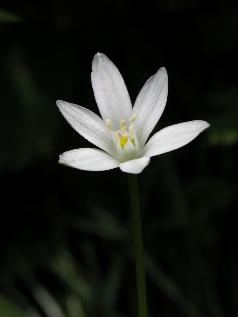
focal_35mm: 223
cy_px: 158
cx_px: 119
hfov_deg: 6.7
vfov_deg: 8.9
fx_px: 2044
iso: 100
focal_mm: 56.7
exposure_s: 1/111
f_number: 7.3
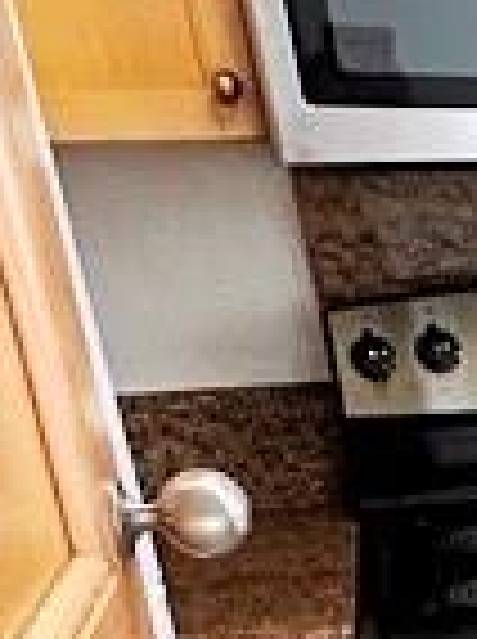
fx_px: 1861
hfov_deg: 10.9
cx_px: 1332
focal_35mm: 101
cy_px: 814
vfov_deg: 18.2
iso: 200
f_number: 2.2
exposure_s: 1/60
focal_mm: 2.22
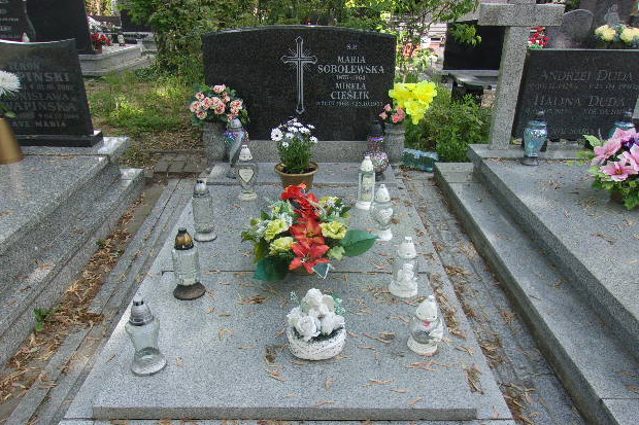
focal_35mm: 29
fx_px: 515
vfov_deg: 44.8
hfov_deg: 63.7
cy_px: 240
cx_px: 325
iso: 80
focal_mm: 4.9
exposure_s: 1/240
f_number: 3
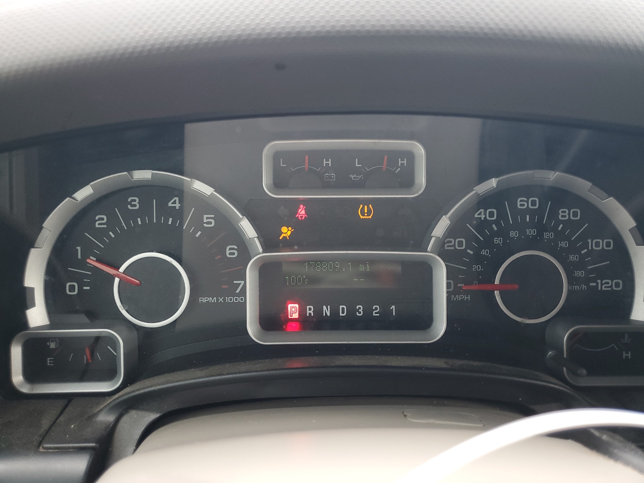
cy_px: 242
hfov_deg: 67.3
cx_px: 322
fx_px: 484
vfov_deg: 53.1
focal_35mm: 26
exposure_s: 1/50
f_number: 1.5
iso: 65
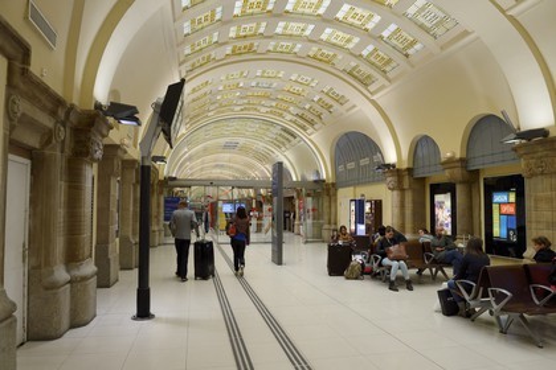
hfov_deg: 73.7
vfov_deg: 53.1
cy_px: 185
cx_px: 278
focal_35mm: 24
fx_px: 371
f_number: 6.3
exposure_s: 1/50
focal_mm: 24
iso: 800
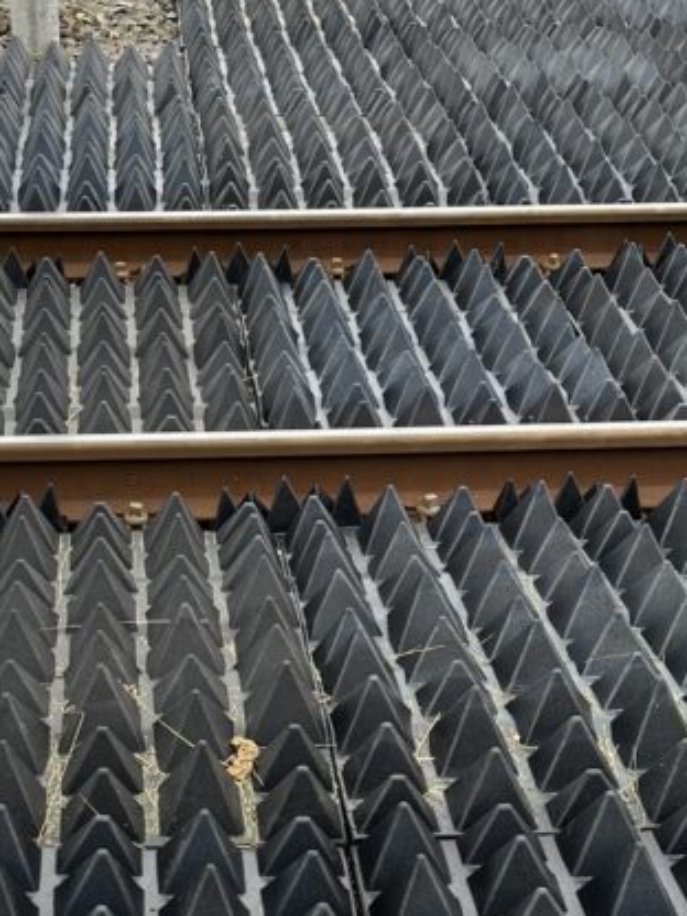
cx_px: 240
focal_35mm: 64
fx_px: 1694
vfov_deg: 30.2
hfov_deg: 22.9
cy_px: 542
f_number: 1.6
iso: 50
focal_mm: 5.1
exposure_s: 1/499
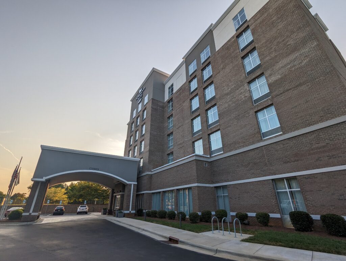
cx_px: 173
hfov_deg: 94.4
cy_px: 130
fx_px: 160
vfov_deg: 78.2
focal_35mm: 16
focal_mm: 2.35
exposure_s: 1/1070
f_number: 2.2
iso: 49
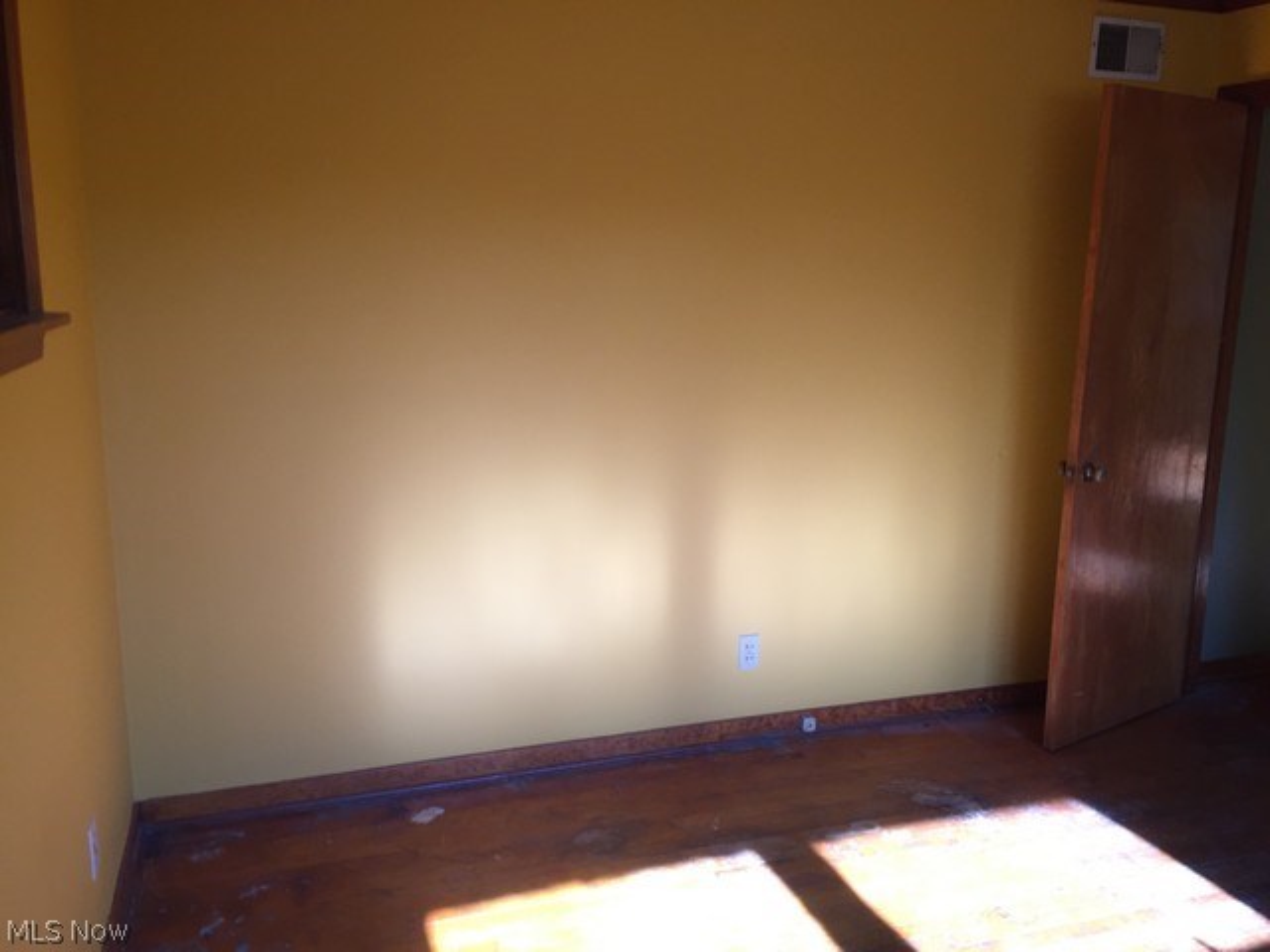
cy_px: 476
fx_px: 1064
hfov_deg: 61.7
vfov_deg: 48.2
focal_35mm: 29
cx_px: 635
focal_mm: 4.15
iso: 50
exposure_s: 1/100
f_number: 2.2
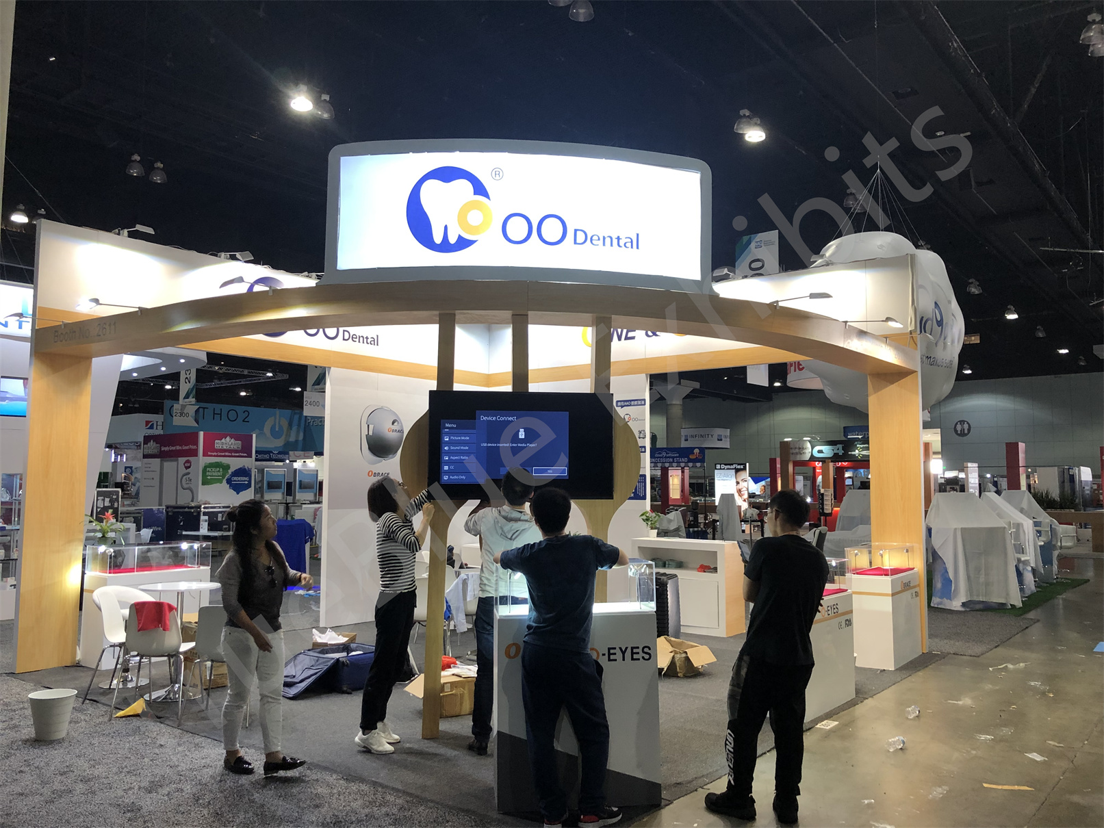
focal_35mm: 28
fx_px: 893
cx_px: 552
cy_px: 414
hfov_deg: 63.4
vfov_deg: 49.8
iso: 32
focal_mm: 4
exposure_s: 1/30
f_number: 1.8
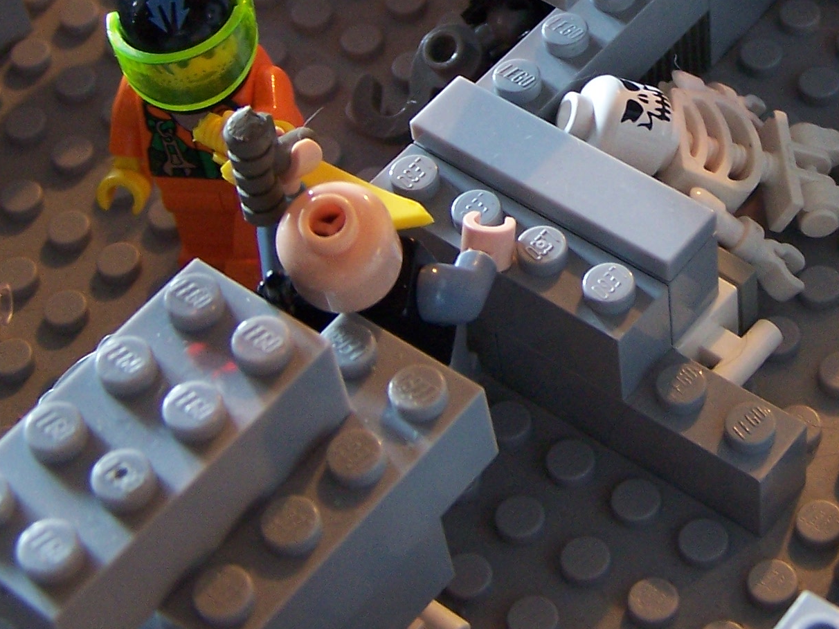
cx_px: 701
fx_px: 2060
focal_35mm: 85
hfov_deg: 22.6
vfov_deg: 17.1
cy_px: 79
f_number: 2.8
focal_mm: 6.7
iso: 140
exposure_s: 1/8
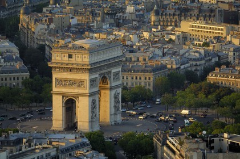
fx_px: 2998
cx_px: 120
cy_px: 80
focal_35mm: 450
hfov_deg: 4.6
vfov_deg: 3.1
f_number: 4
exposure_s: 1/250
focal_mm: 300
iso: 100
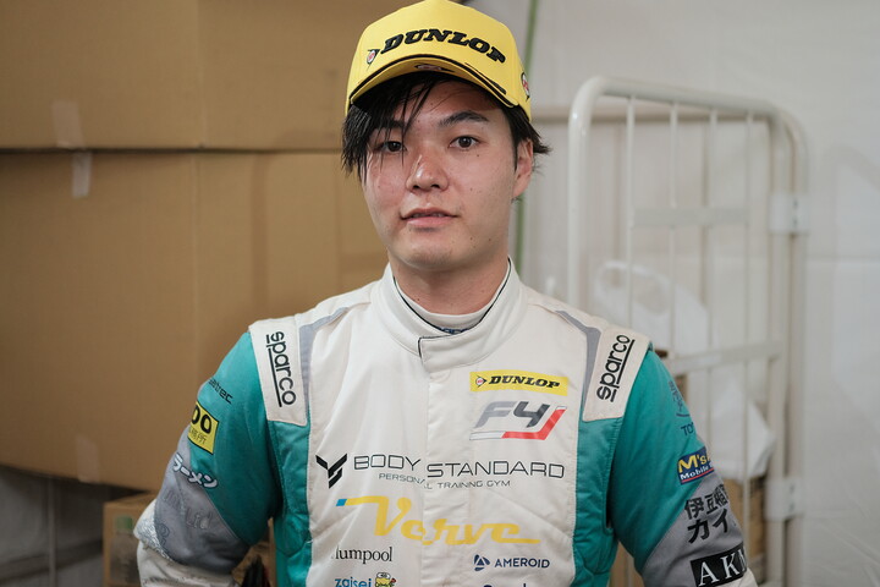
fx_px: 1833
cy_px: 294
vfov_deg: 18.2
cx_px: 440
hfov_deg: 27.0
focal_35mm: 75
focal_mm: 50
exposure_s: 1/500
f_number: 2
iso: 800
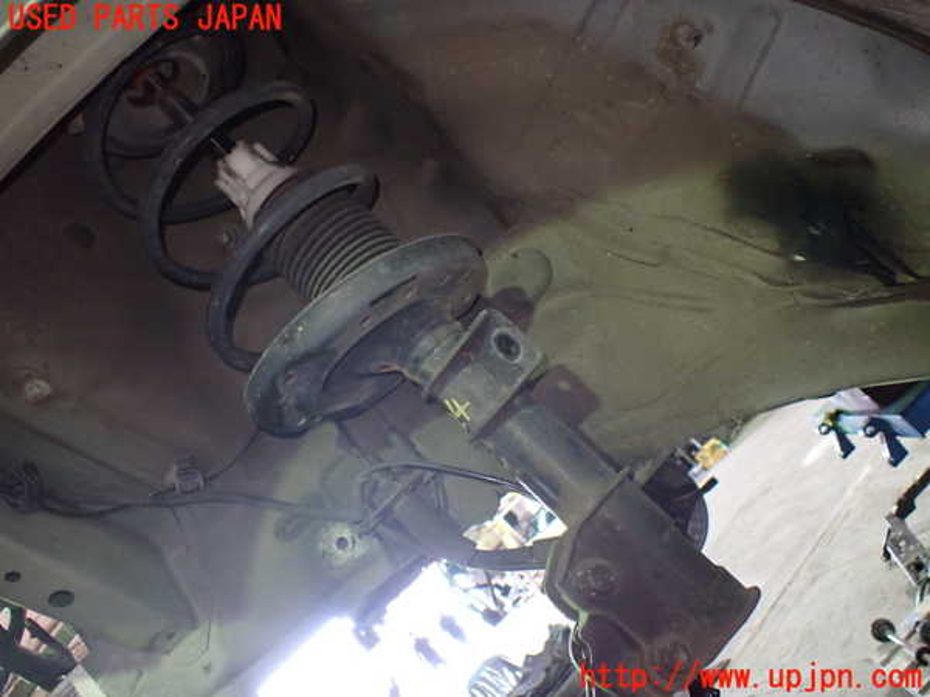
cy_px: 348
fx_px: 806
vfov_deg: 46.8
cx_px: 465
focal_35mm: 30
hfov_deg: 60.0
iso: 800
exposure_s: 1/30
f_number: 2.3
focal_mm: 5.4
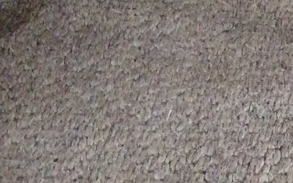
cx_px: 590
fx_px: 1102
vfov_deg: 9.5
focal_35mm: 138
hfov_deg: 13.1
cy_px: 29
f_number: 2.4
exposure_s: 1/25
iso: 320
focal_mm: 3.3
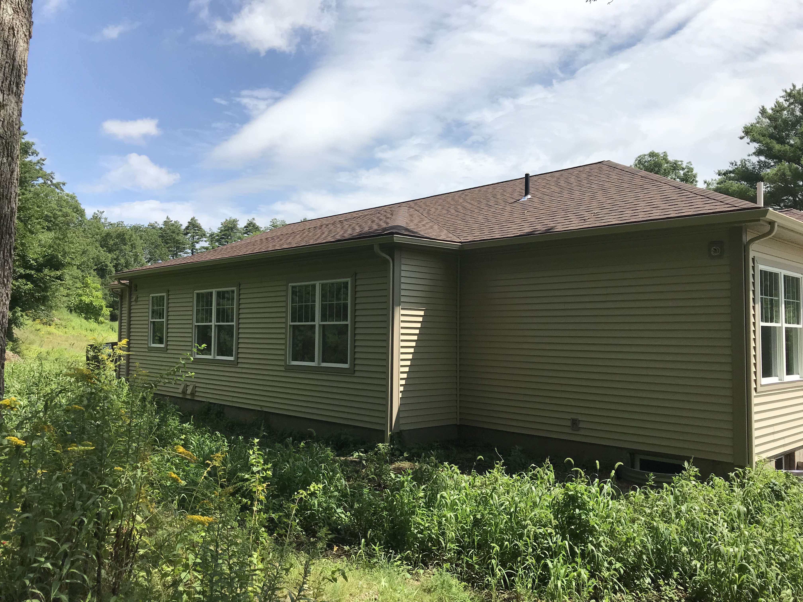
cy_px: 301
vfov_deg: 49.7
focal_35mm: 28
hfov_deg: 63.4
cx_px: 402
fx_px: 650
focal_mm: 3.99
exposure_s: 1/2907
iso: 20
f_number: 1.8
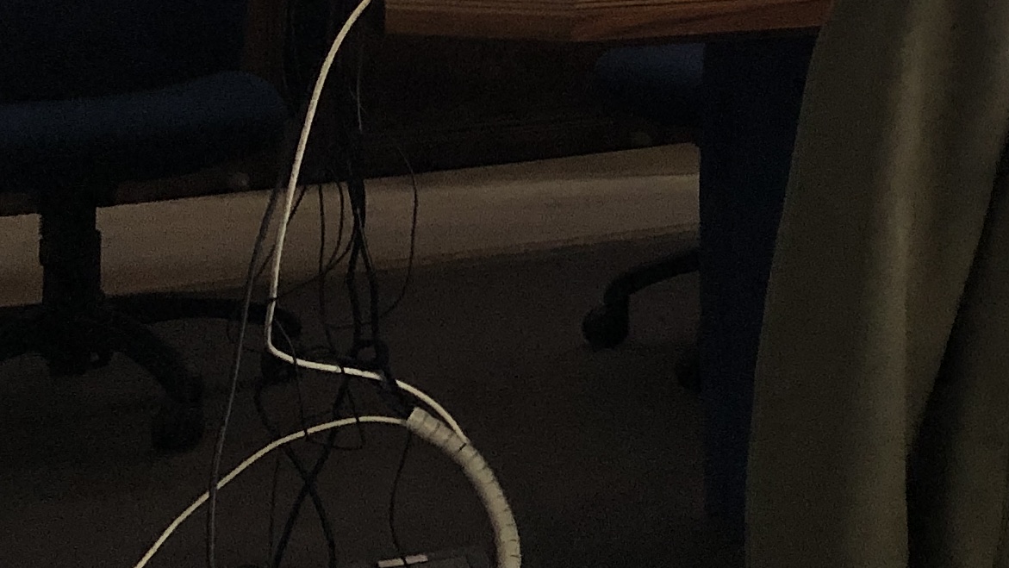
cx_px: 1544
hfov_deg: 18.0
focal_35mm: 105
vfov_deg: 10.6
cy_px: -552
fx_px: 2810
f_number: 1.8
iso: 50
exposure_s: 1/17
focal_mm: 3.99
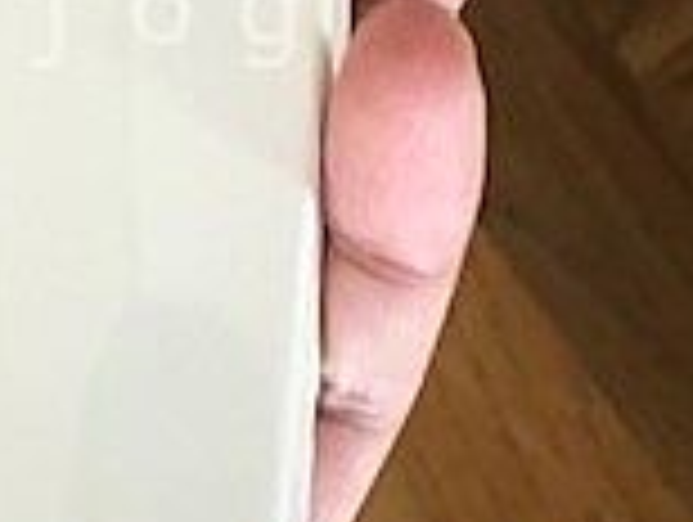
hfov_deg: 16.6
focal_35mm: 116
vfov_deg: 12.7
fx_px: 2326
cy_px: 14
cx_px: 14
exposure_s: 1/15
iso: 64
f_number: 1.8
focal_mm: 3.99
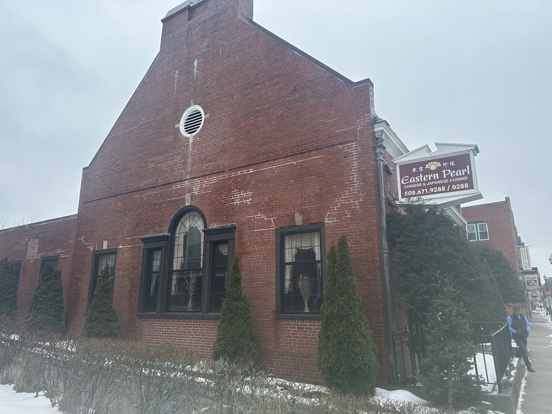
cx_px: 276
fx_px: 383
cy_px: 207
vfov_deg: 56.8
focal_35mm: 24
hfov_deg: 71.6
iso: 80
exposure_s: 1/1393
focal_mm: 6.86
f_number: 1.78
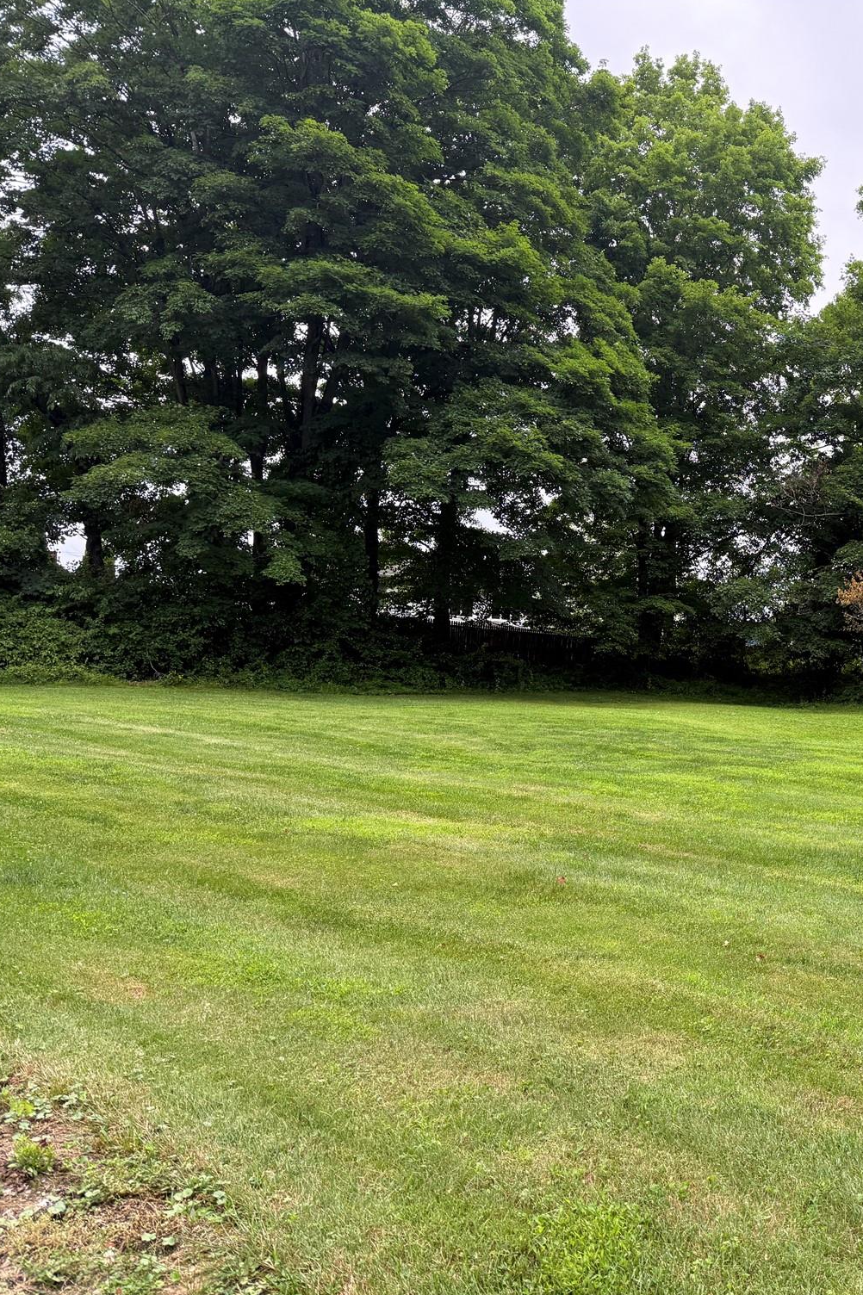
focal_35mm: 34
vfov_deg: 55.8
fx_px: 1223
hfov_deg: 36.1
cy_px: 654
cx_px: 804
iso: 100
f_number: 1.78
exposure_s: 1/385
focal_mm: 6.76
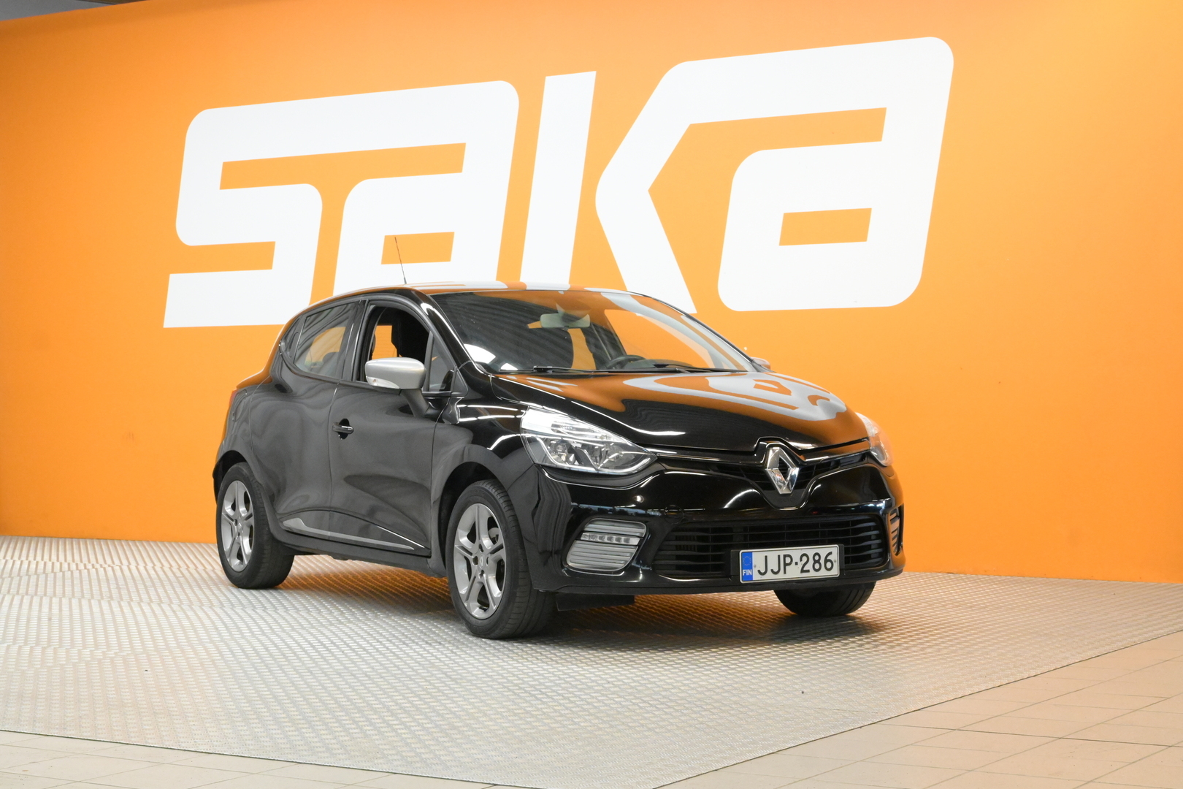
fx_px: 2169
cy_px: 394
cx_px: 592
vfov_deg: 20.6
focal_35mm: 66
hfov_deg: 30.5
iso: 6400
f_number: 7.1
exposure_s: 1/200
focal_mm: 44
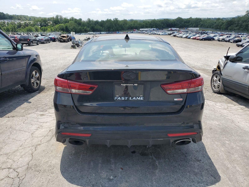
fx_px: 187
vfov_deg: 53.1
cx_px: 124
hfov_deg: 67.3
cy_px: 94
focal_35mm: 26
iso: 50
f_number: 1.5
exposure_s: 1/2500
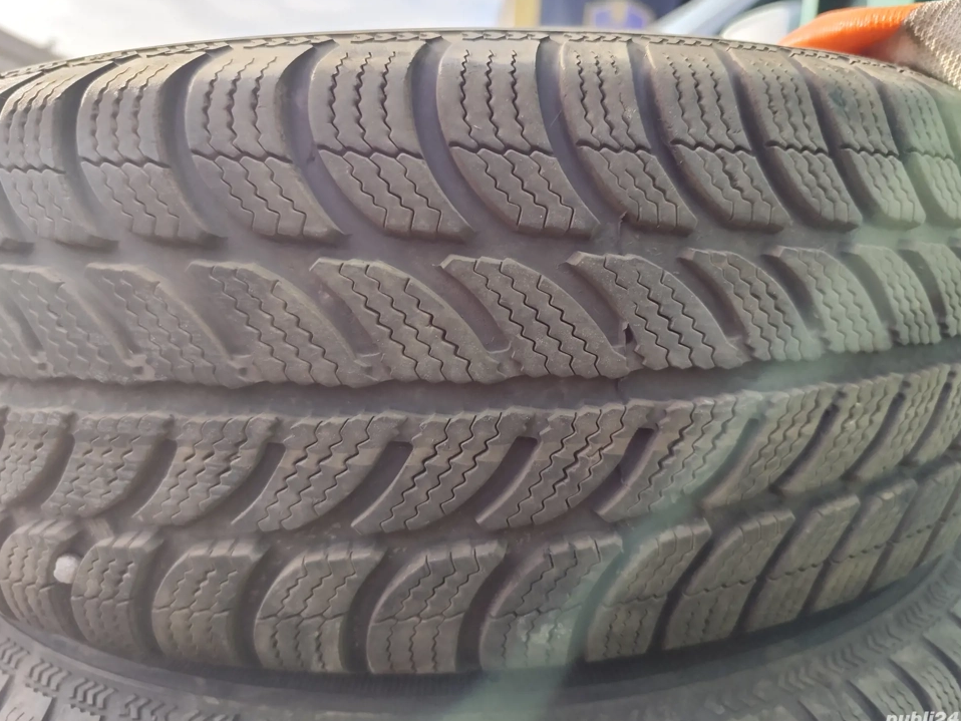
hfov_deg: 71.6
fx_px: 666
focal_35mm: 24
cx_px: 489
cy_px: 357
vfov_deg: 56.8
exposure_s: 1/280
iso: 50
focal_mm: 6.19
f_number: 1.65
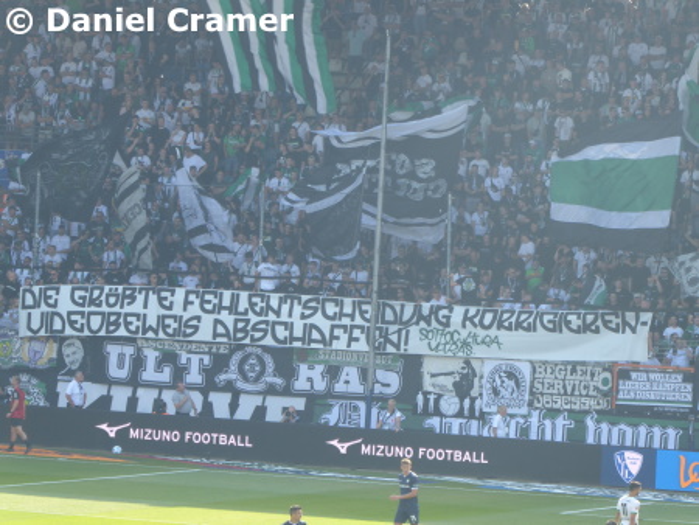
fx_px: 6506
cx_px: 350
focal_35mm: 322
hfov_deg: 6.2
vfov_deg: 4.6
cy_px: 262
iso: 100
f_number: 5.9
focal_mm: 57.7
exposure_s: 1/80
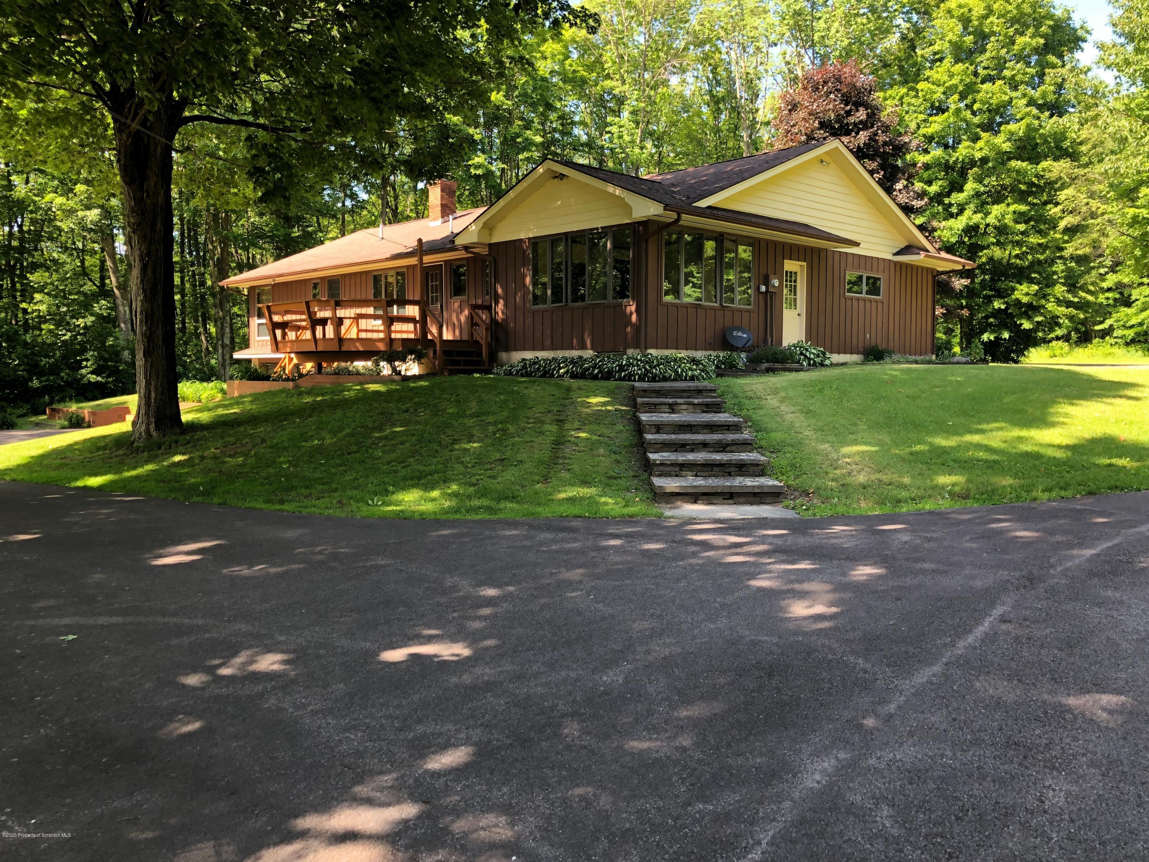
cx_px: 574
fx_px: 929
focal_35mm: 28
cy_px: 431
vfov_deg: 49.7
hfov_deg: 63.4
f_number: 1.8
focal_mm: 3.99
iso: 40
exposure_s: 1/120
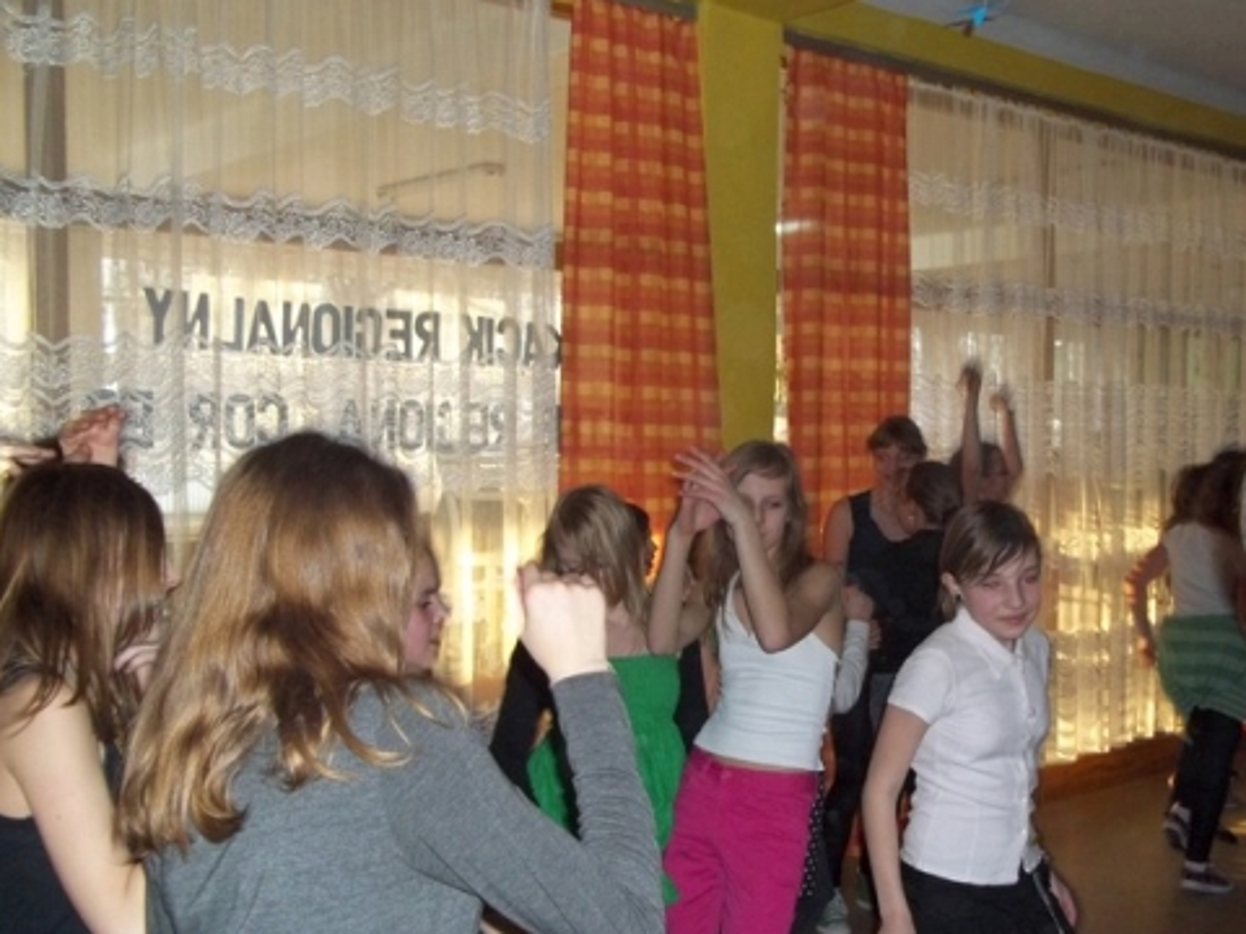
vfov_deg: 35.9
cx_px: 665
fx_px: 1440
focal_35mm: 40
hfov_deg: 46.8
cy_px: 529
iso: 160
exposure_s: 1/30
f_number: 2.9
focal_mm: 5.7
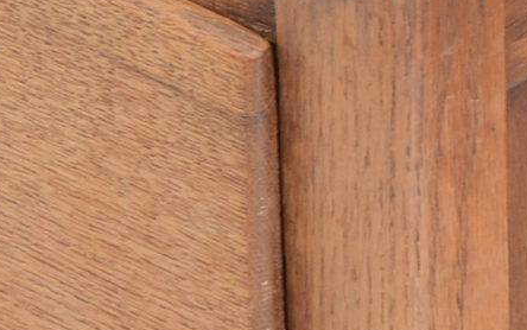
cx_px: 401
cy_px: -184
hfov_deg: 5.2
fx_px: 5834
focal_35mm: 406
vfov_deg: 3.2
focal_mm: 48
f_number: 8
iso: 400
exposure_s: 1/80
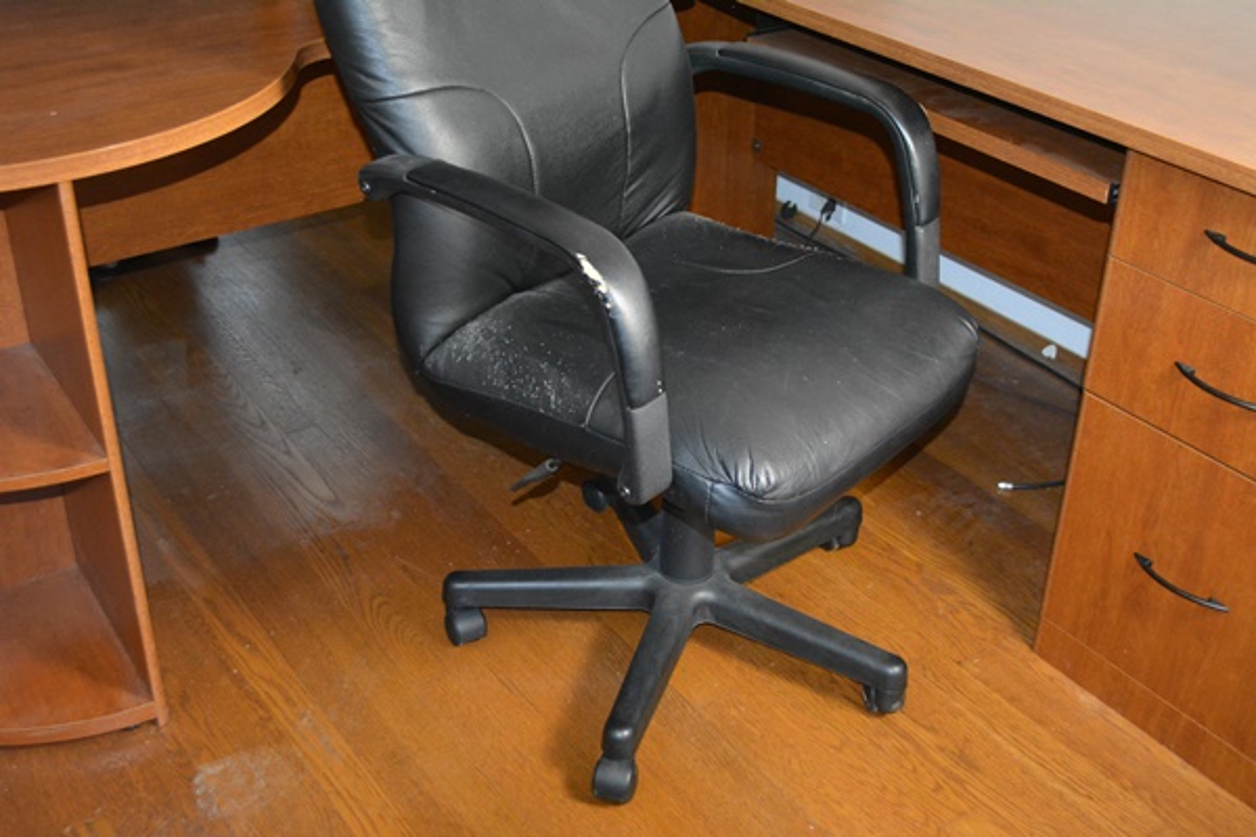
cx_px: 628
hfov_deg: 46.4
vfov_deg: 31.9
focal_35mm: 42
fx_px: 1465
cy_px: 418
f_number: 4.5
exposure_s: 1/60
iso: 3200
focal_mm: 28
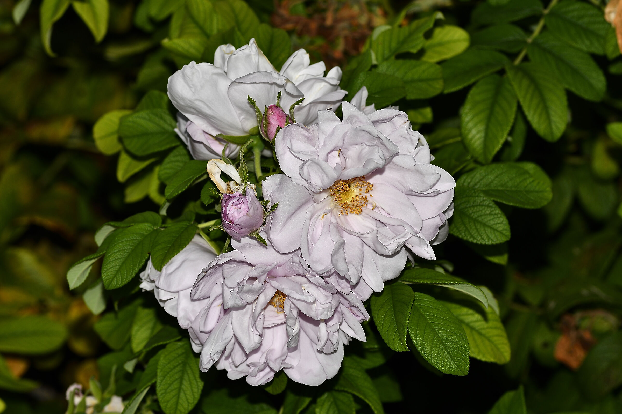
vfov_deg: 9.1
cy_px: 207
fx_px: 2591
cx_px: 311
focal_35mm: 150
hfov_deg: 13.7
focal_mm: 100
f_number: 11
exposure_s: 1/320
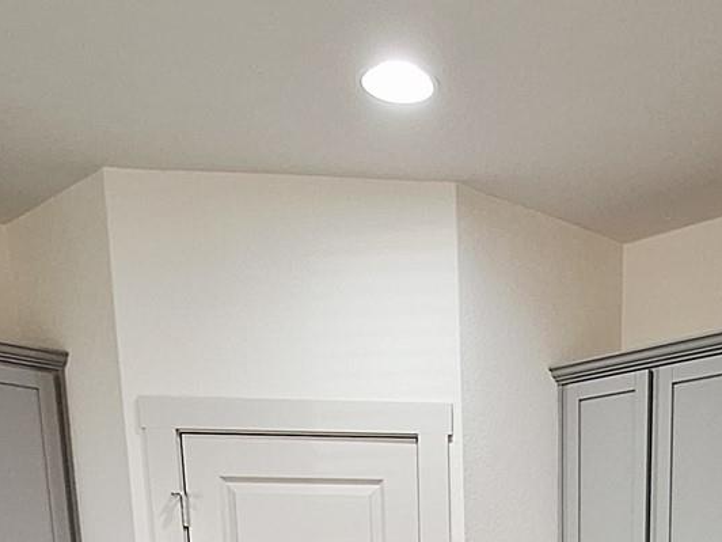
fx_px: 1043
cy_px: 913
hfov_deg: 36.2
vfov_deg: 21.6
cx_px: 627
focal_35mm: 50
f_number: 2.2
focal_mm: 1.74
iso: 125
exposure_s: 1/40
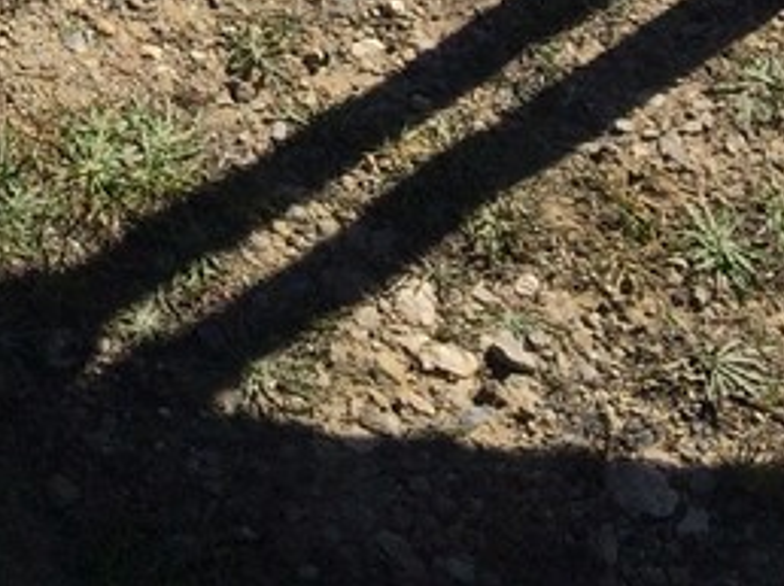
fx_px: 3258
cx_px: -596
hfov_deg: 12.6
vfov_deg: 9.1
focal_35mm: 144
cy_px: -865
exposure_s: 1/3731
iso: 32
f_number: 2.2
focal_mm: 4.15
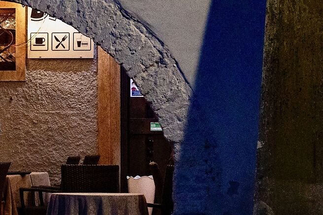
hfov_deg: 7.4
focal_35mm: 279
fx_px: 2501
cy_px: 113
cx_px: 252
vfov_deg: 4.9
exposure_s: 1/320
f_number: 4
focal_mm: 76
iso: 4000
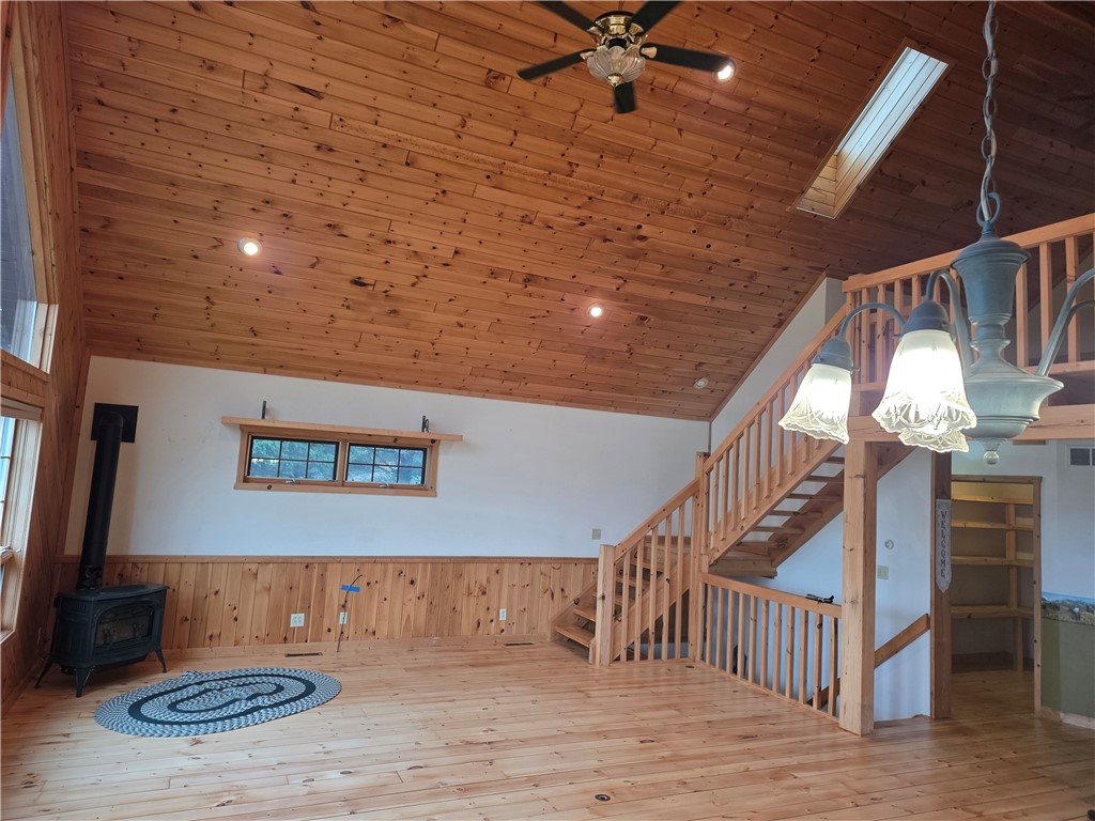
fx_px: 728
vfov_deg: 58.9
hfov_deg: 73.9
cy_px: 410
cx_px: 548
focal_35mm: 23
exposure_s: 1/120
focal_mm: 6.3
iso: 160
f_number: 1.7
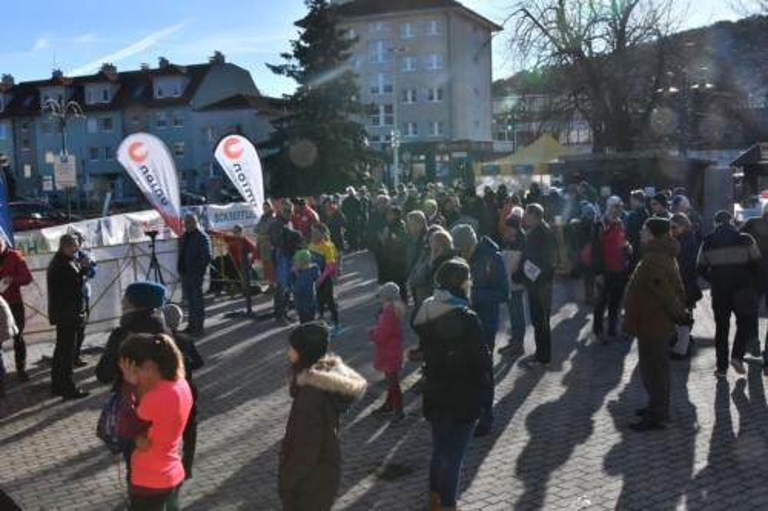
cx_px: 384
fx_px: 768
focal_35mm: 36
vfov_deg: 36.8
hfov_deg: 53.1
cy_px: 256
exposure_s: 1/1250
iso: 2000
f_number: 18
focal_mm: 24
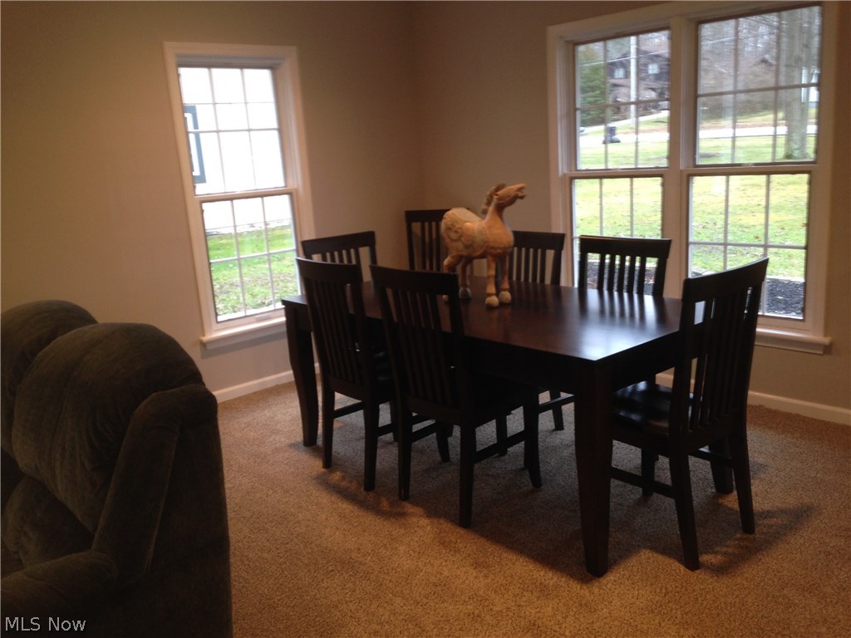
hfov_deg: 55.4
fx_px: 811
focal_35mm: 33
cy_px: 319
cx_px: 426
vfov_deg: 42.9
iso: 80
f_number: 2.4
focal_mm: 4.12
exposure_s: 1/20
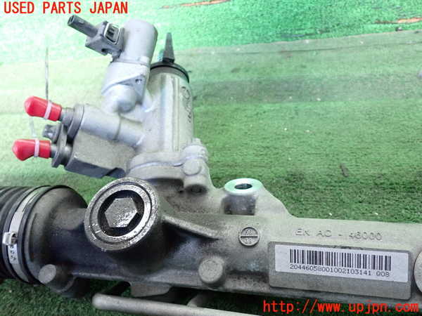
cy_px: 158
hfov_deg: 56.8
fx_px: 390
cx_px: 211
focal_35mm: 32
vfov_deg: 44.2
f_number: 2.4
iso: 1000
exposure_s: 1/125
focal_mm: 5.79
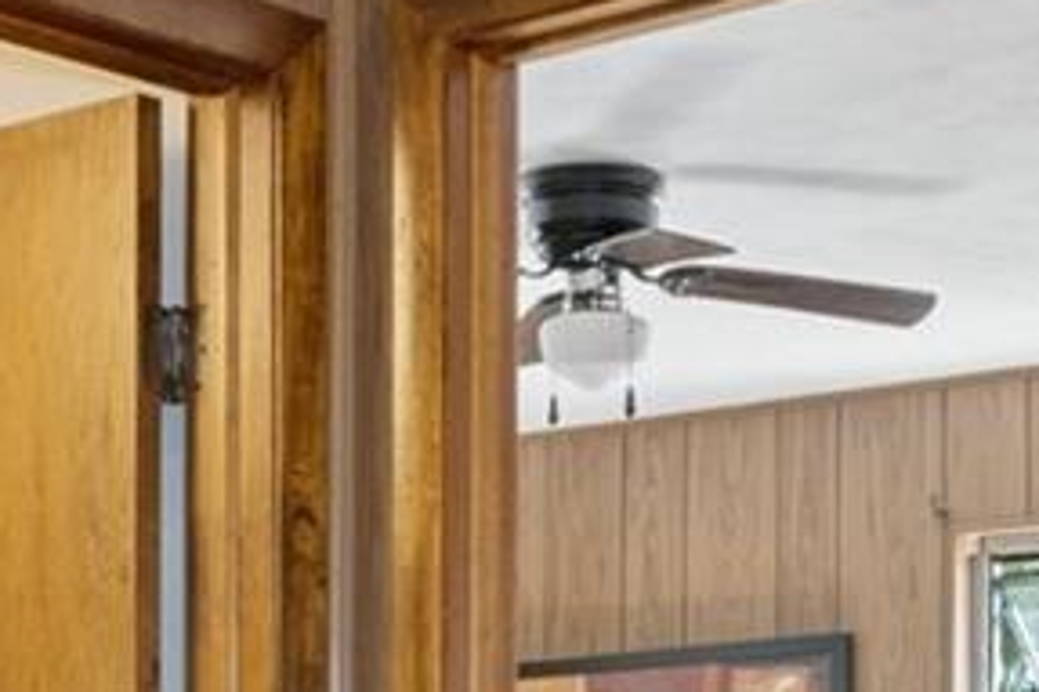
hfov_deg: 18.8
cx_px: 601
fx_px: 3138
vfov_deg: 12.1
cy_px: 960
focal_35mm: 109
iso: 320
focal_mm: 13
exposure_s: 2.5
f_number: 8
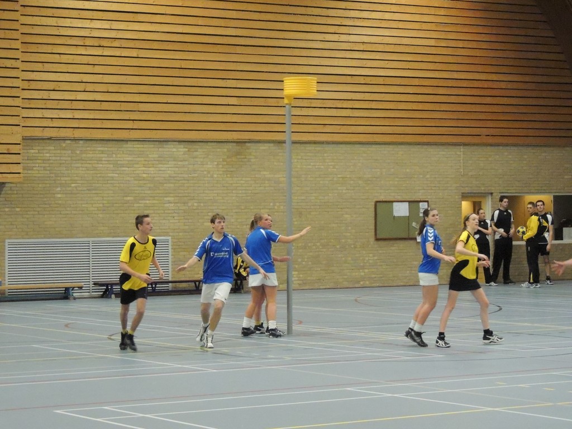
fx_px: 1735
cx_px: 286
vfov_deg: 14.1
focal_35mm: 105
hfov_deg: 18.7
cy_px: 214
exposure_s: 1/100
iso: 3200
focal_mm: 18.7
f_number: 4.2
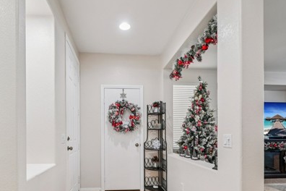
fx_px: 167
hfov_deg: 80.9
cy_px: 127
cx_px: 127
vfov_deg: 58.2
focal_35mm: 21
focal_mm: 13
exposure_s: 1/15
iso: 400
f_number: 8
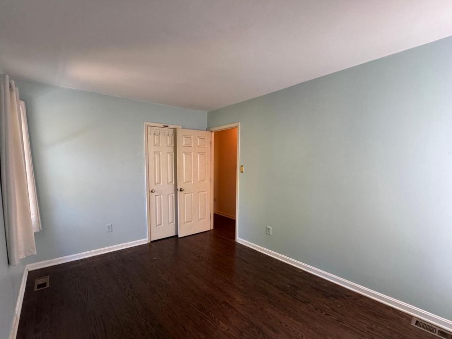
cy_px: 185
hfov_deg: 94.0
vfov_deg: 77.9
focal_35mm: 16
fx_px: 209
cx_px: 199
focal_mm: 2.22
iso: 320
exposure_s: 1/60
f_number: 2.2
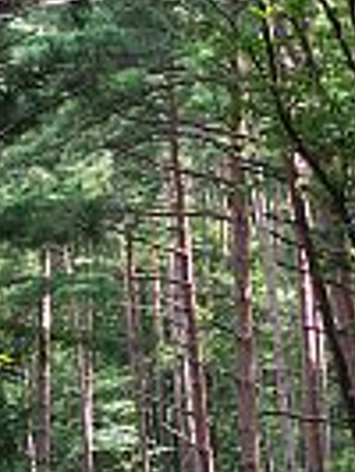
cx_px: 138
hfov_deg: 7.4
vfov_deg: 9.7
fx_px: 2758
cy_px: 440
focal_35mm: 202
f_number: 3.2
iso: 50
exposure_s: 1/50
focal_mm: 10.9
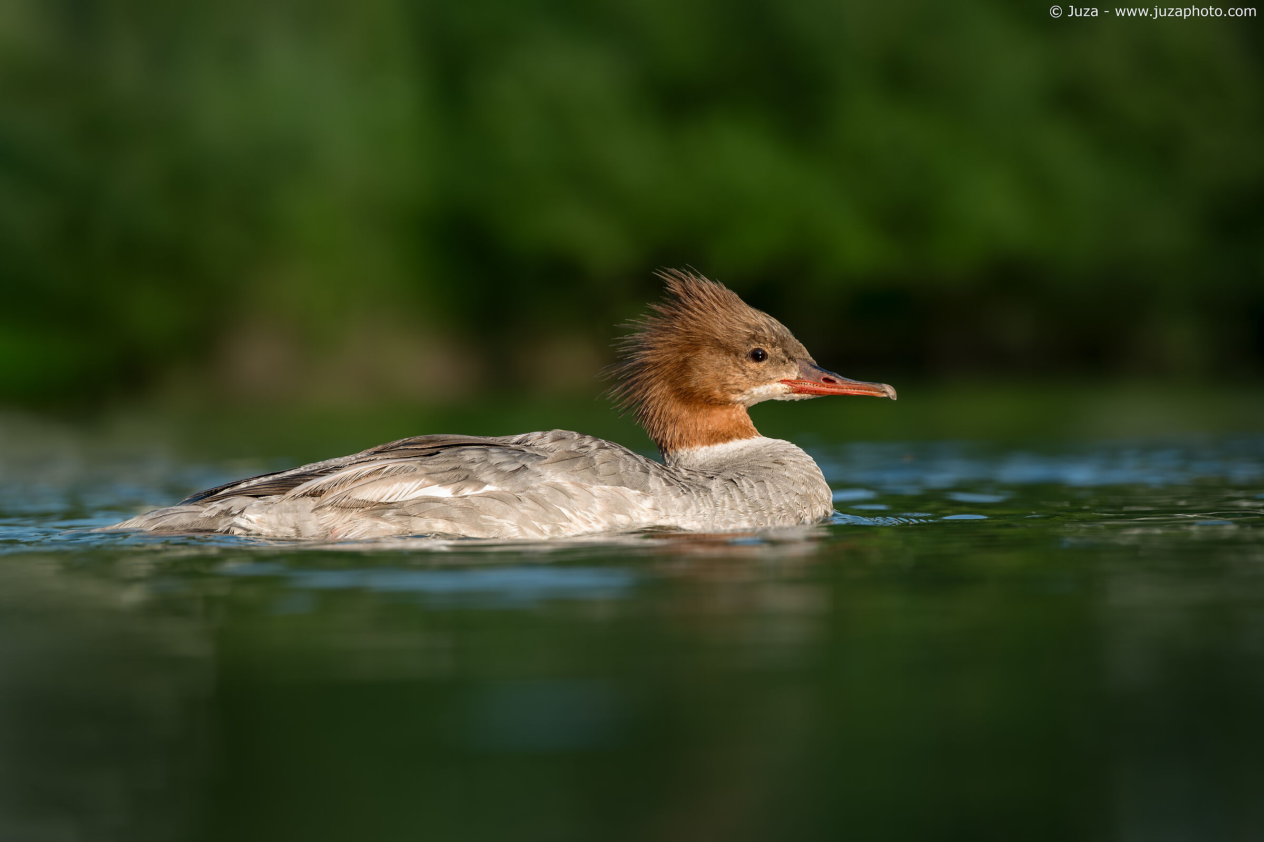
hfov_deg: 5.2
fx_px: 14043
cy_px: 421
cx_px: 632
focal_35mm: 400
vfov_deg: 3.4
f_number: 13
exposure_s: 1/800
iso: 800
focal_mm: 400
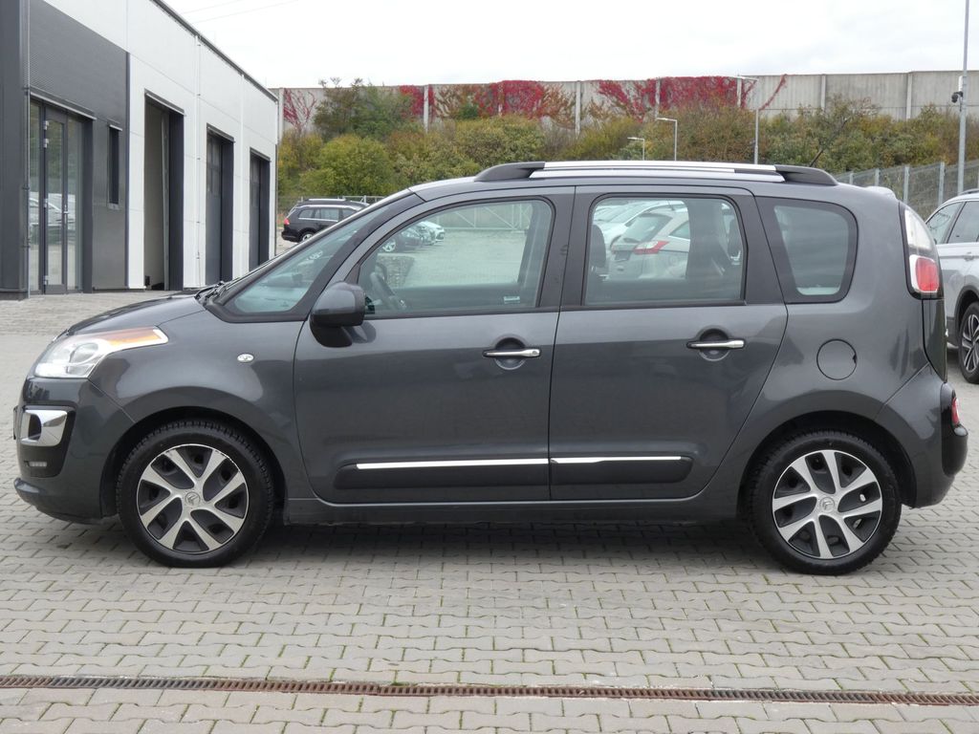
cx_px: 490
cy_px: 367
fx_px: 1555
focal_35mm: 55
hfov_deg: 34.9
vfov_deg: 26.6
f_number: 5.6
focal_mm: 9.9
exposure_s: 1/80
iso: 80
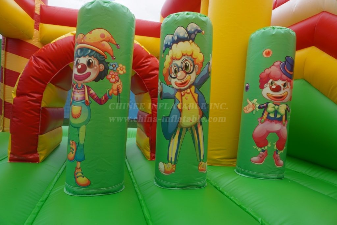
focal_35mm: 24
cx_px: 168
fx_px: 225
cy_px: 112
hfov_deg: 73.7
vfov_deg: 53.1
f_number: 5
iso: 100
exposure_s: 1/320
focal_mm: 16
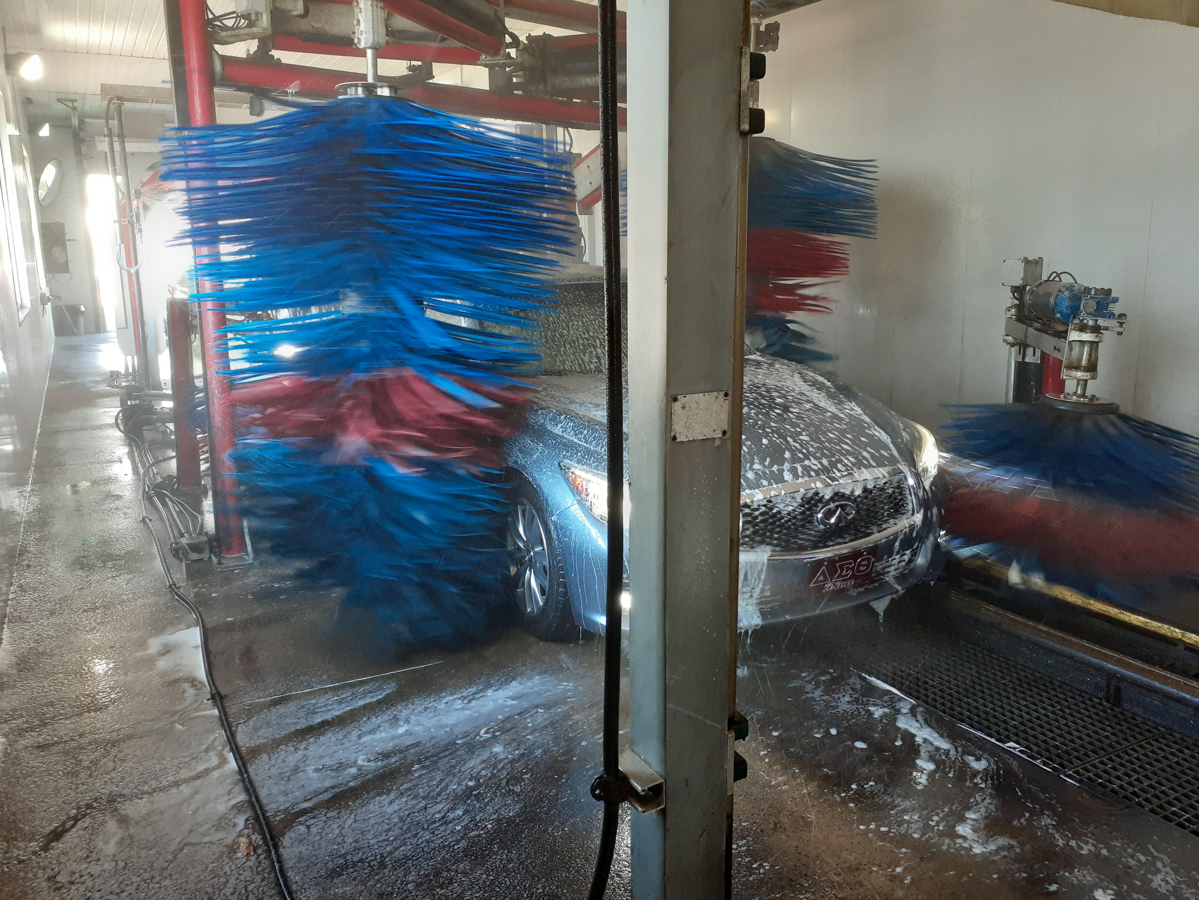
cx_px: 600
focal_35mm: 27
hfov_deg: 65.3
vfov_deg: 51.4
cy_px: 450
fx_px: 935
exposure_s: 1/60
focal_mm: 3.6
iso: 250
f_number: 1.9
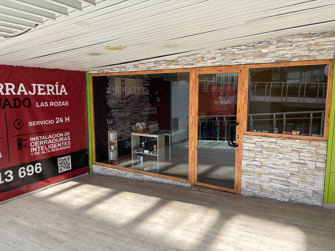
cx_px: 168
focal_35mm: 26
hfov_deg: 67.3
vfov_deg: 53.1
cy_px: 126
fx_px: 252
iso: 50
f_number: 1.6
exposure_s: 1/442
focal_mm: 5.96
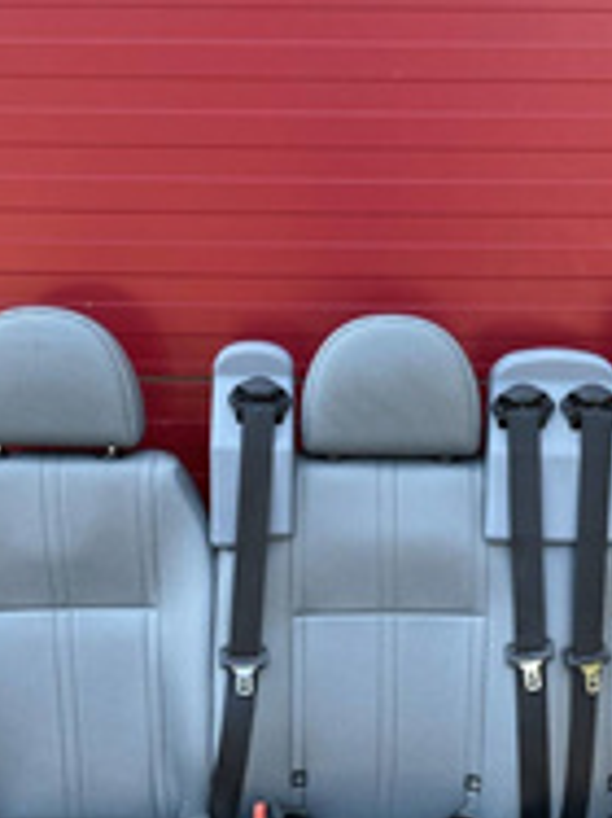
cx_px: 372
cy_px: 704
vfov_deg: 36.3
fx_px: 1180
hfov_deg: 29.0
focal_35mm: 50
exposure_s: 1/183
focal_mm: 4.2
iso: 32
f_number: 1.6
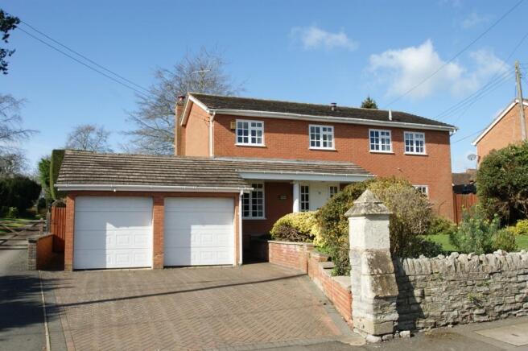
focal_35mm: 30
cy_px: 176
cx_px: 264
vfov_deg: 43.5
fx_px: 440
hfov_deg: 62.0
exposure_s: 1/100
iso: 100
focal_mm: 20
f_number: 10
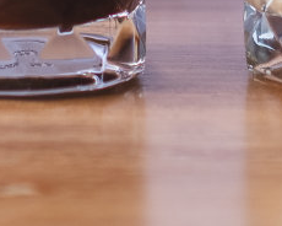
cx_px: -15
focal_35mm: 229
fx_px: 1911
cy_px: -345
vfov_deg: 6.4
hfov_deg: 8.4
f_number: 2
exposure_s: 1/350
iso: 200
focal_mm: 23
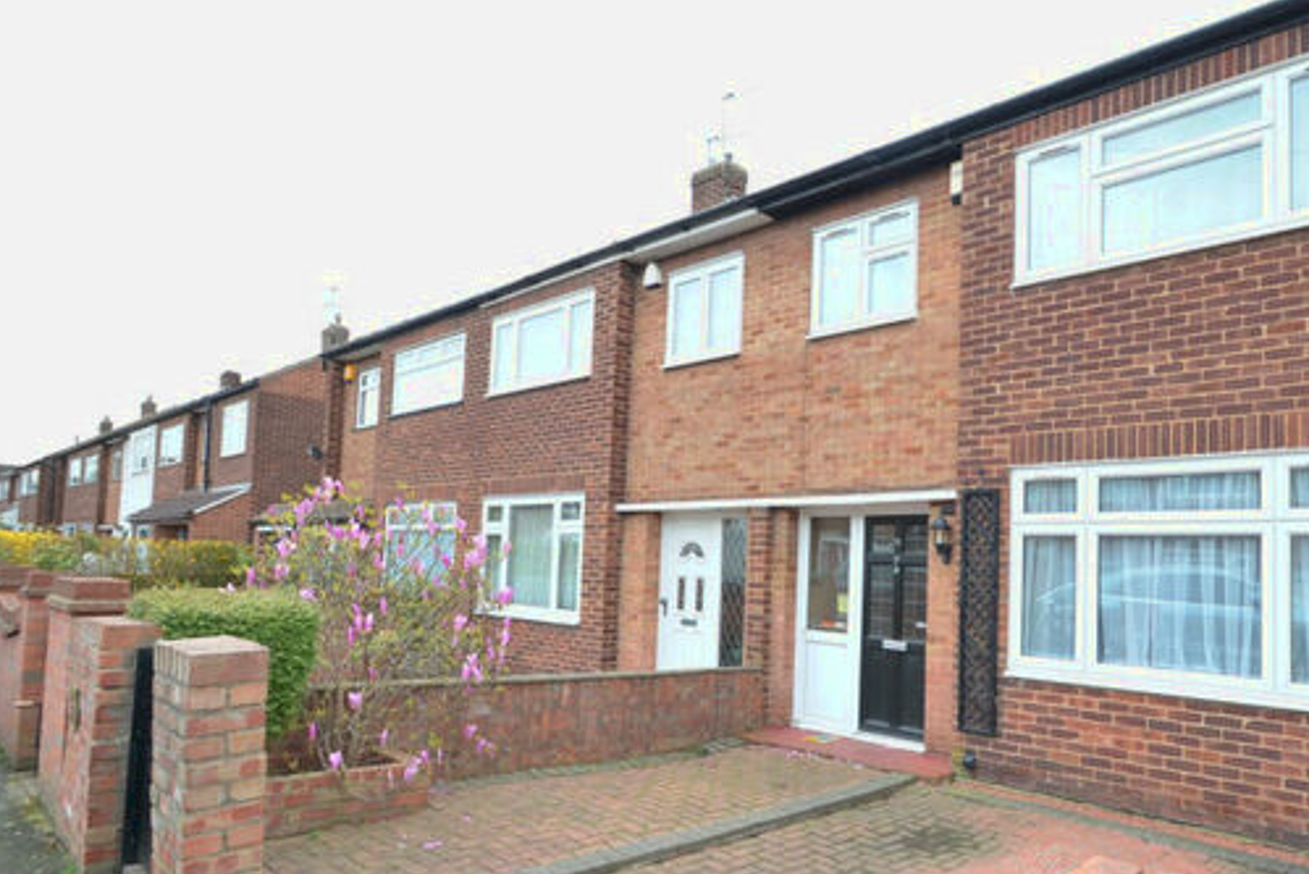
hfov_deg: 78.3
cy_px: 539
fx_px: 764
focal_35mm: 21
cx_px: 884
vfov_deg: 58.9
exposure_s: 1/125
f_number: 5.6
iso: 250
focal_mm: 10
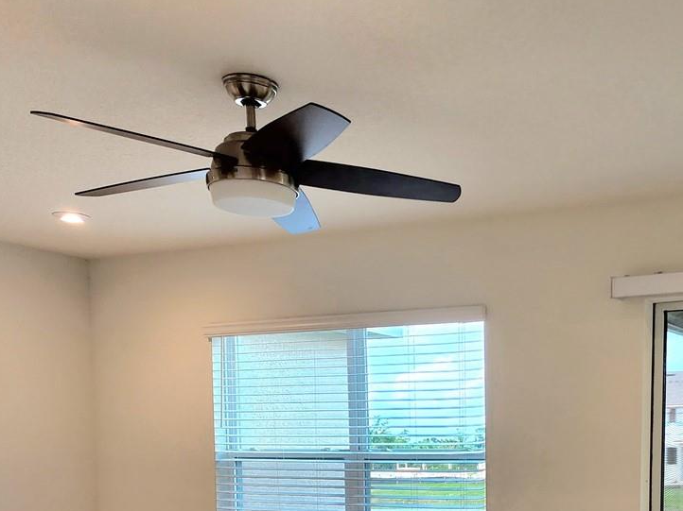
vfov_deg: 26.7
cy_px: 532
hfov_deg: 35.7
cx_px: 585
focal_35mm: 51
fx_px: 1006
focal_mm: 6.4
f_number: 1.8
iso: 50
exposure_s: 1/120
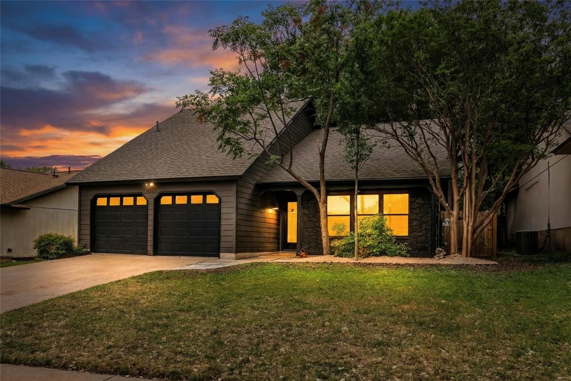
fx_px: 547
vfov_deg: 38.4
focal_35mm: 34
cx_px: 286
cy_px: 190
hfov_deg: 55.1
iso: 320
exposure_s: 1/3
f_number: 9
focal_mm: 34.5
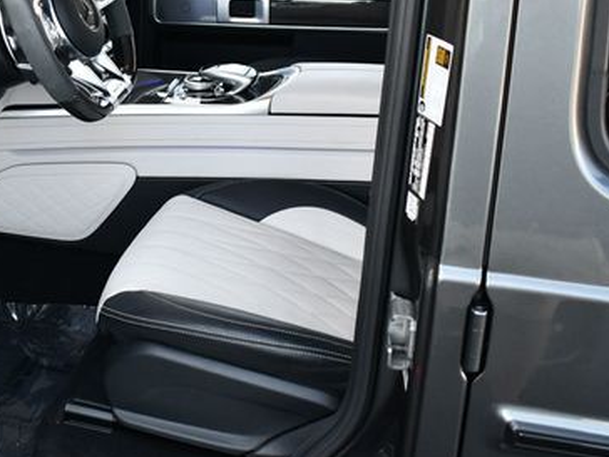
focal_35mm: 61
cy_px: 114
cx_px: 84
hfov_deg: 30.5
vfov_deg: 23.8
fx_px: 1073
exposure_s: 1/250
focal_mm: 18
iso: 400
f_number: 3.5
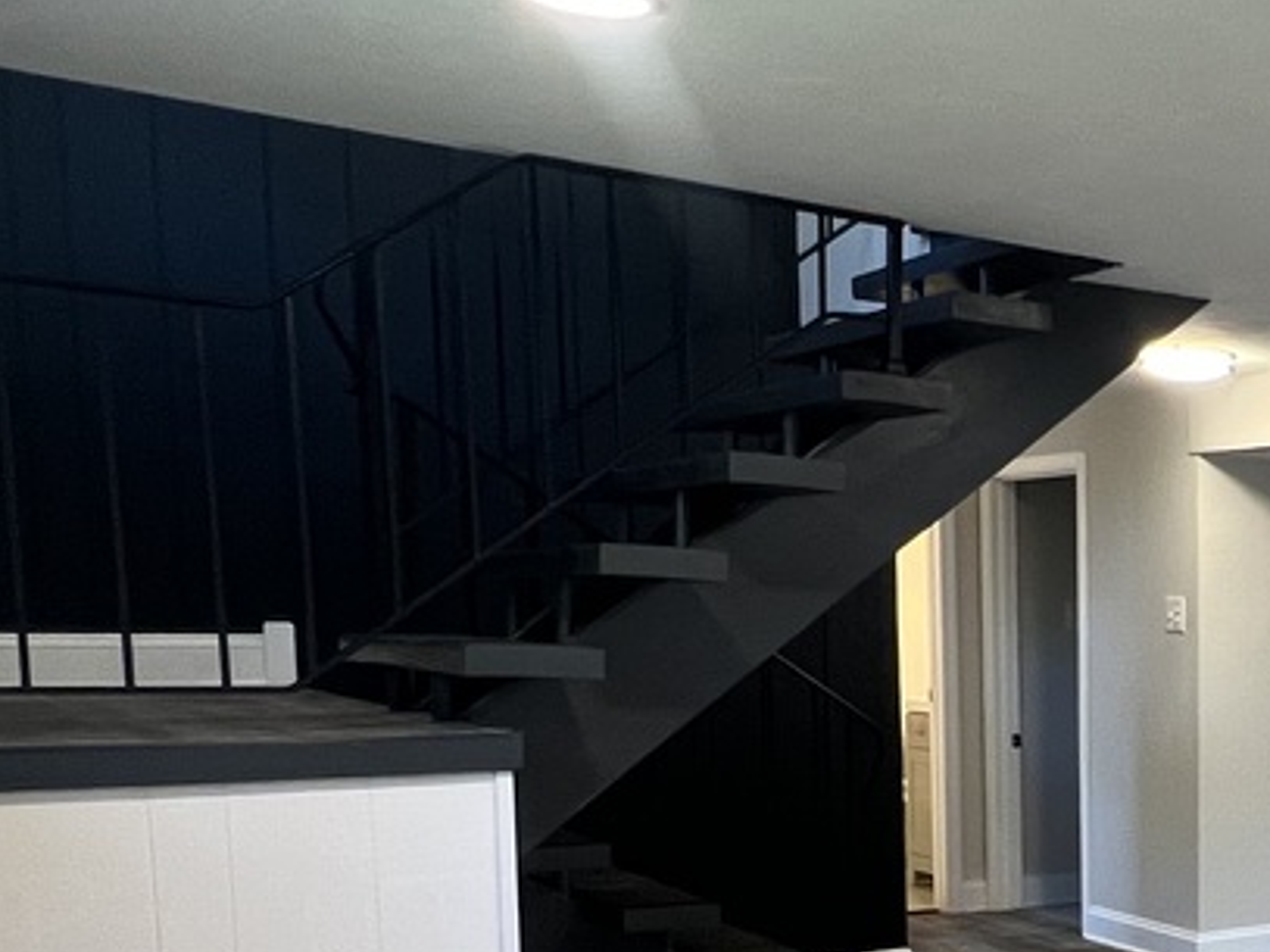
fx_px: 1687
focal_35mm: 46
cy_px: 833
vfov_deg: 30.3
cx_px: 1666
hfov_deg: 31.4
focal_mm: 1.57
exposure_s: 1/60
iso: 200
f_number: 1.8
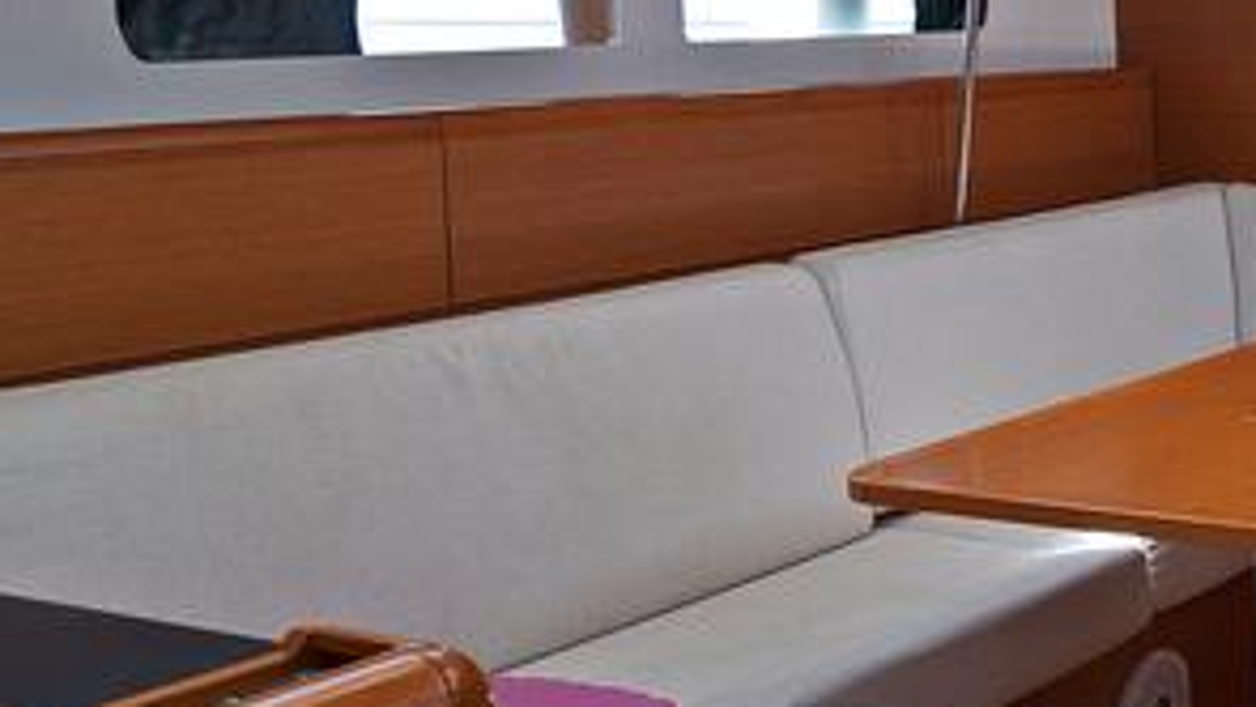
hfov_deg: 31.3
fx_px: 1699
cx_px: 1635
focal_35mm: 51
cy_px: 130
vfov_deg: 23.1
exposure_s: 1/100
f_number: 6.3
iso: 1000
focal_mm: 12
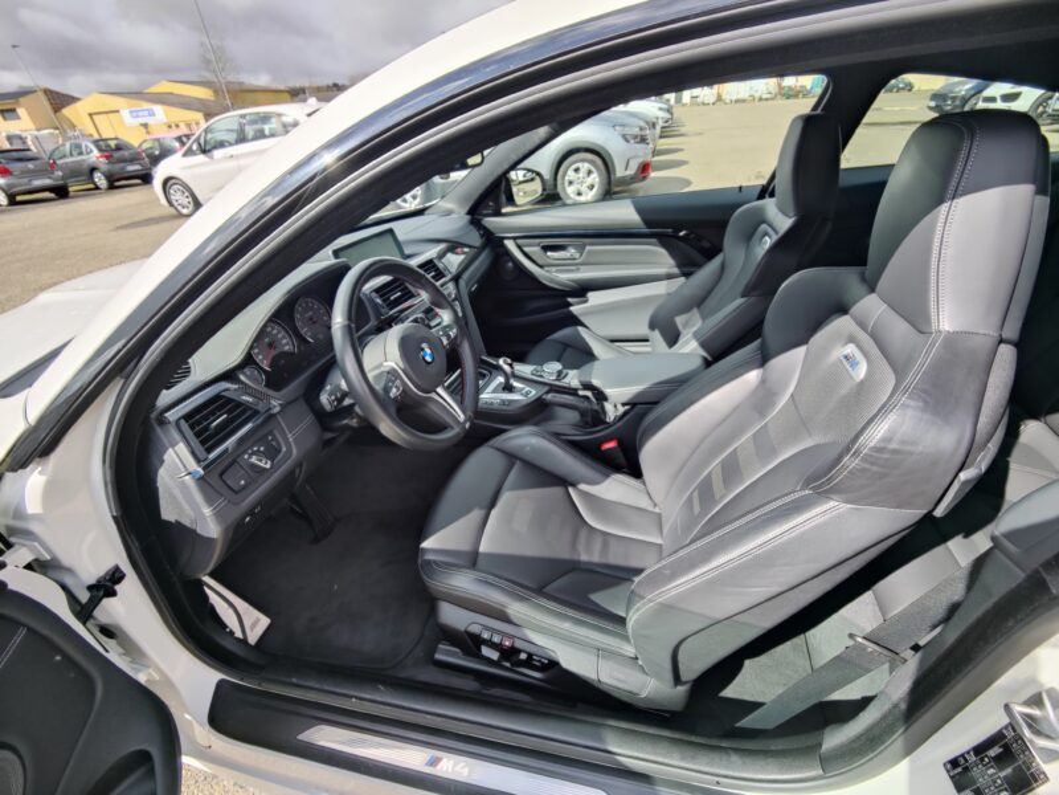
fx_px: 612
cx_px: 530
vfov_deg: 66.0
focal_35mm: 20
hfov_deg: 81.7
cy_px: 398
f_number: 2.2
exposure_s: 1/198
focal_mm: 3.5
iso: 100
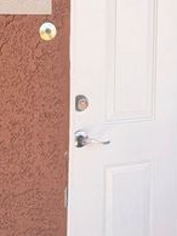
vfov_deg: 23.7
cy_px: 71
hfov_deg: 17.8
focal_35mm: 82
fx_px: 560
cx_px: 144
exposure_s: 1/822
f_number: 1.78
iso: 80
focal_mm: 6.76
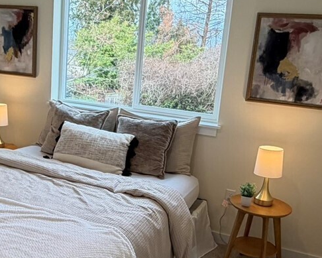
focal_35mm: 45
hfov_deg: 40.9
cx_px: 126
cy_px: 145
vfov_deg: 33.4
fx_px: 429
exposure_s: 1/120
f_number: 2.2
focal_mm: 2.22
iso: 80
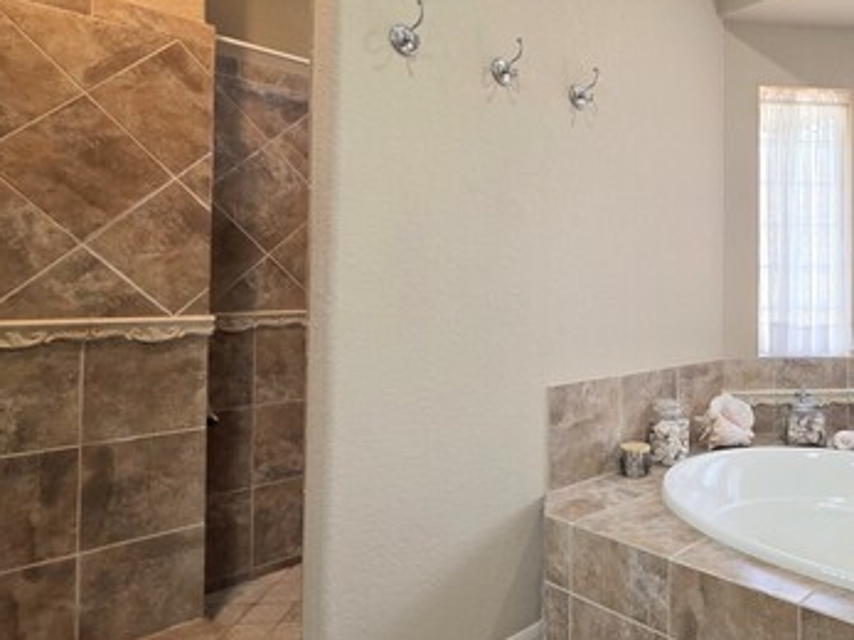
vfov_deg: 56.5
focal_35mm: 24
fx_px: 592
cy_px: 271
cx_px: 657
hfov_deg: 66.4
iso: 160
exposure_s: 1/120
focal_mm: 2.2
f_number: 1.9
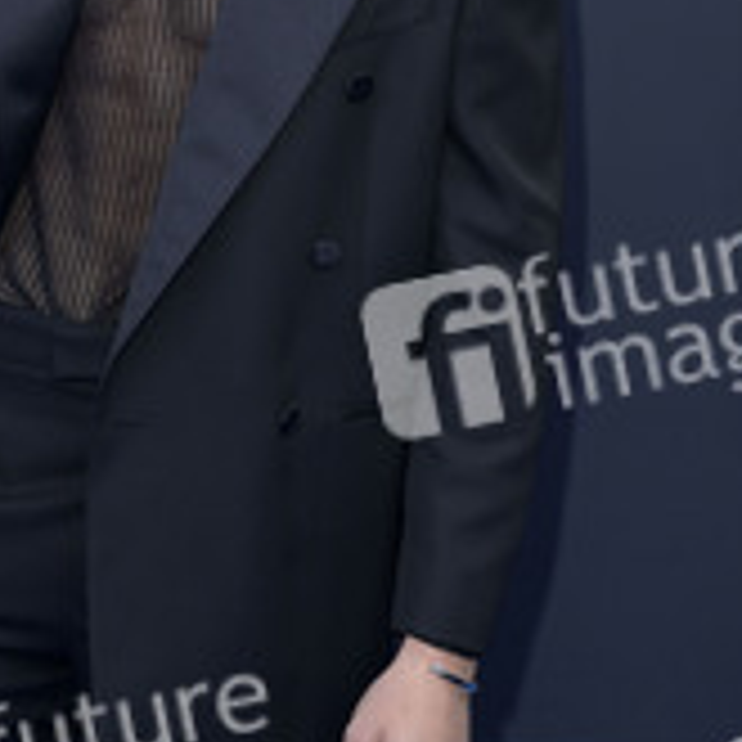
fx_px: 3104
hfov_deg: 13.6
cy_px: 108
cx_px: 184
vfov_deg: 13.5
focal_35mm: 128
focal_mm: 62
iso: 500
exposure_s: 1/250
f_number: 5.6
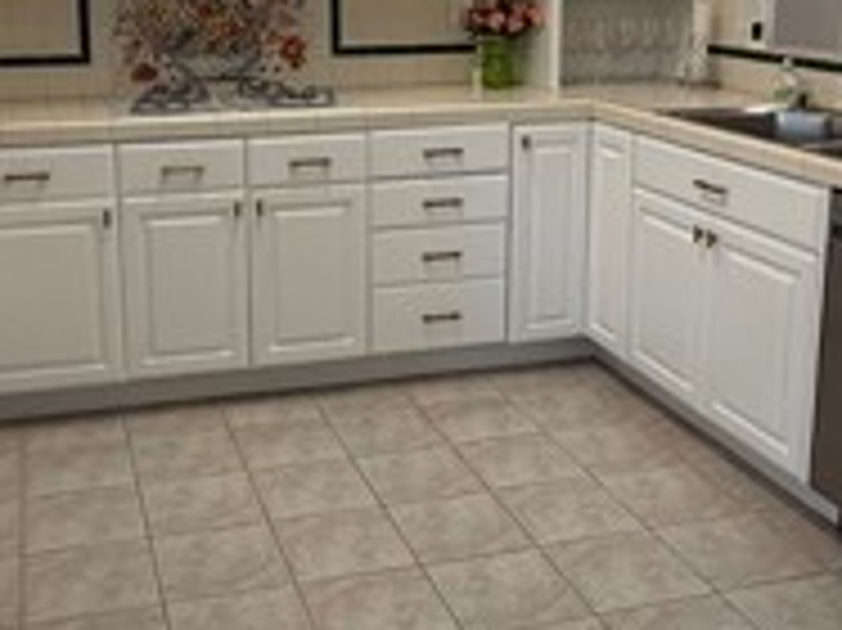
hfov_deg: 39.6
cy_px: 180
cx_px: 356
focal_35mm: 48
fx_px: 1167
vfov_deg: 29.9
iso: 80
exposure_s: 1/120
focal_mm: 2.22
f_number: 2.2
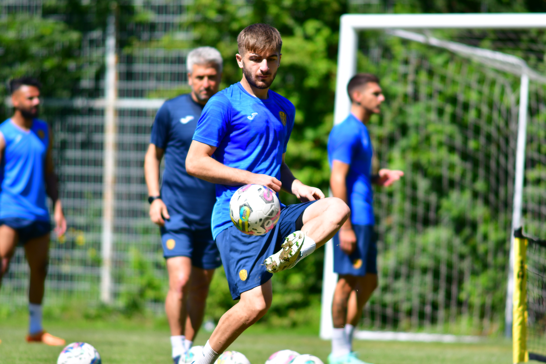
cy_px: 182
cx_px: 273
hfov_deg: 4.6
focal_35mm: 450
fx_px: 6824
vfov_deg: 3.1
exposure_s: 1/1600
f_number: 4
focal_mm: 300
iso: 200
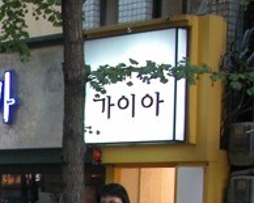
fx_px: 1059
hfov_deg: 12.4
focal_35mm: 141
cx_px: -221
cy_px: 296
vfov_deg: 10.6
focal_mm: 8.9
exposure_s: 1/28.6
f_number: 2.8
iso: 100
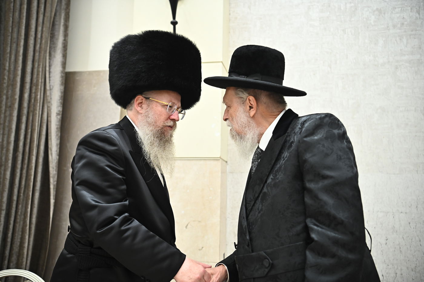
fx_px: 471
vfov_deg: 33.4
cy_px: 141
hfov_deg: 48.5
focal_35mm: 40
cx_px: 212
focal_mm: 40
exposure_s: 1/200
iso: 2000
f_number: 3.2
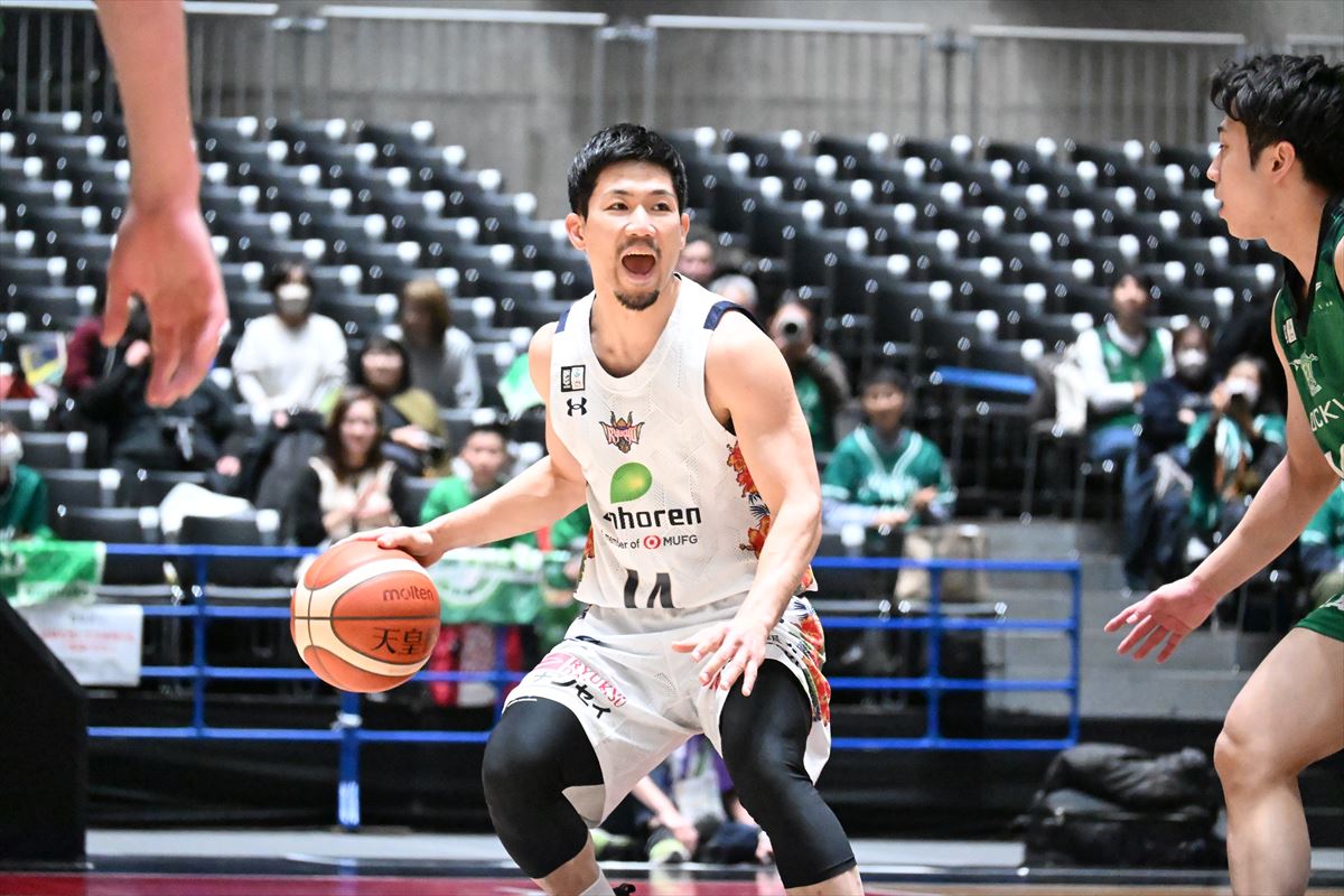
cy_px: 448
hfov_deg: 7.6
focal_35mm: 270
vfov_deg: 5.1
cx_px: 672
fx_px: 10079
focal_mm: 180
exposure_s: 1/1000
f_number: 6.3
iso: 20000
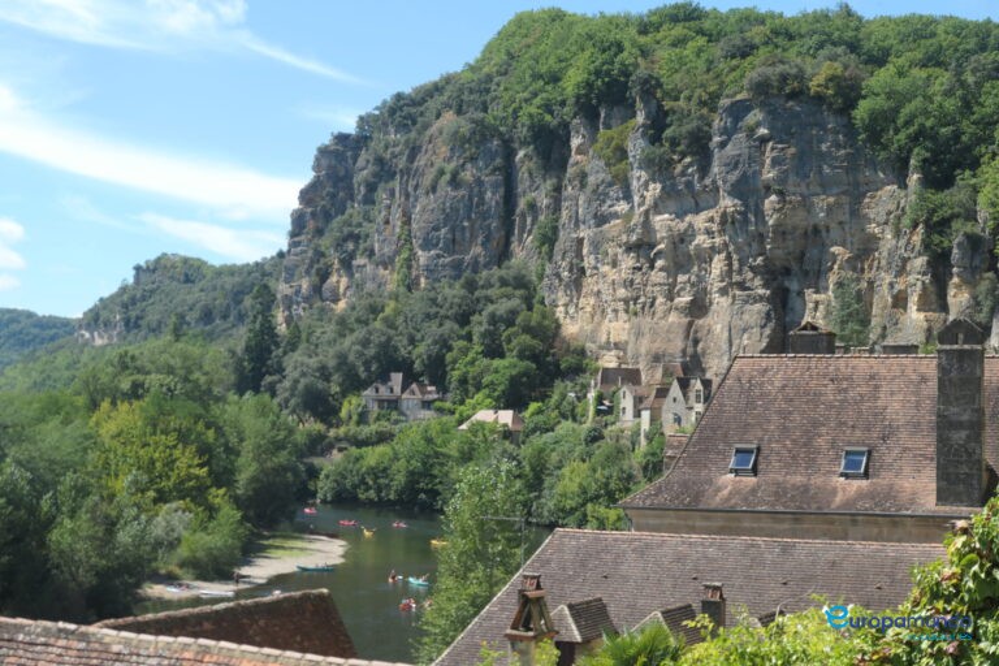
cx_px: 500
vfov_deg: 21.9
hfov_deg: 32.4
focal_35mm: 62
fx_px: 1720
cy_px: 333
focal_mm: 22.6
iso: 125
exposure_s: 1/500
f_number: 4.5
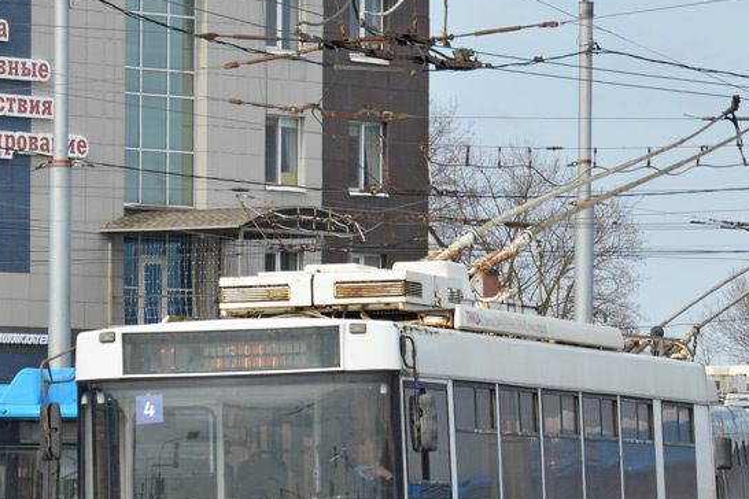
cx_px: 418
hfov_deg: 7.4
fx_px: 5827
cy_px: 288
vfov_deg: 4.9
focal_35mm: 280
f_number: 8
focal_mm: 85
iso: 100
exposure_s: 1/250
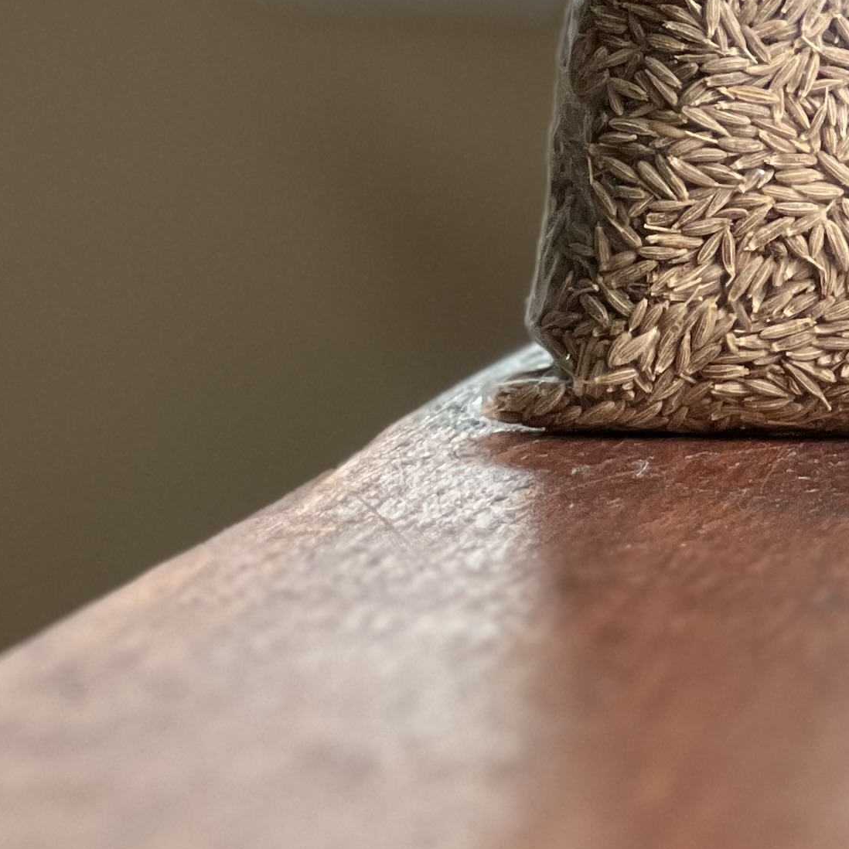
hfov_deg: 7.0
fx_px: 6937
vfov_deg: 6.9
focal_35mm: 250
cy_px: -342
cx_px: 733
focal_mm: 9
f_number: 2.8
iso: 250
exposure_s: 1/72
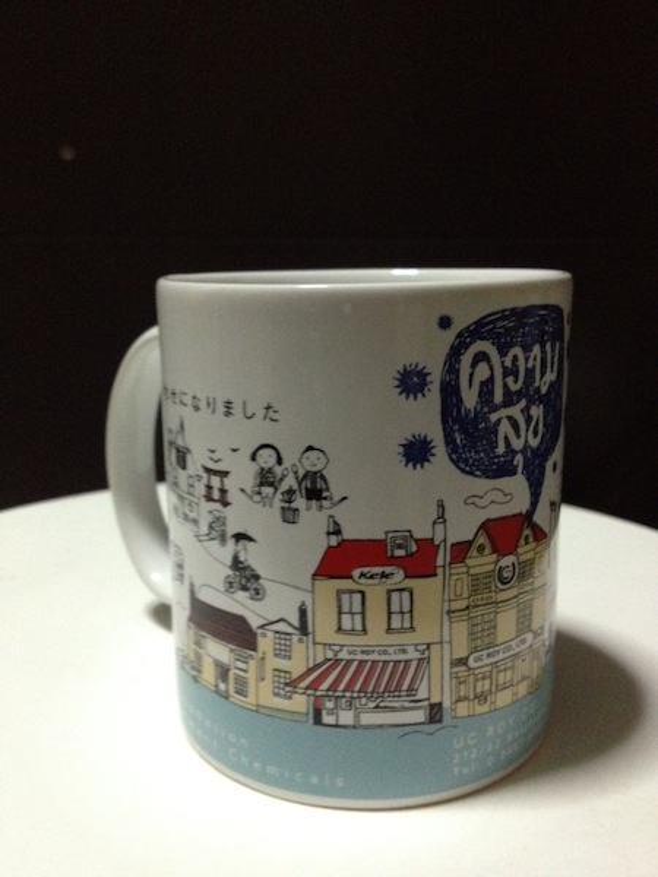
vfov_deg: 52.6
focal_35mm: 35
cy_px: 438
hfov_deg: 40.7
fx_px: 887
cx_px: 329
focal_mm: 4.28
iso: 640
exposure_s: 1/17
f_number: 2.4
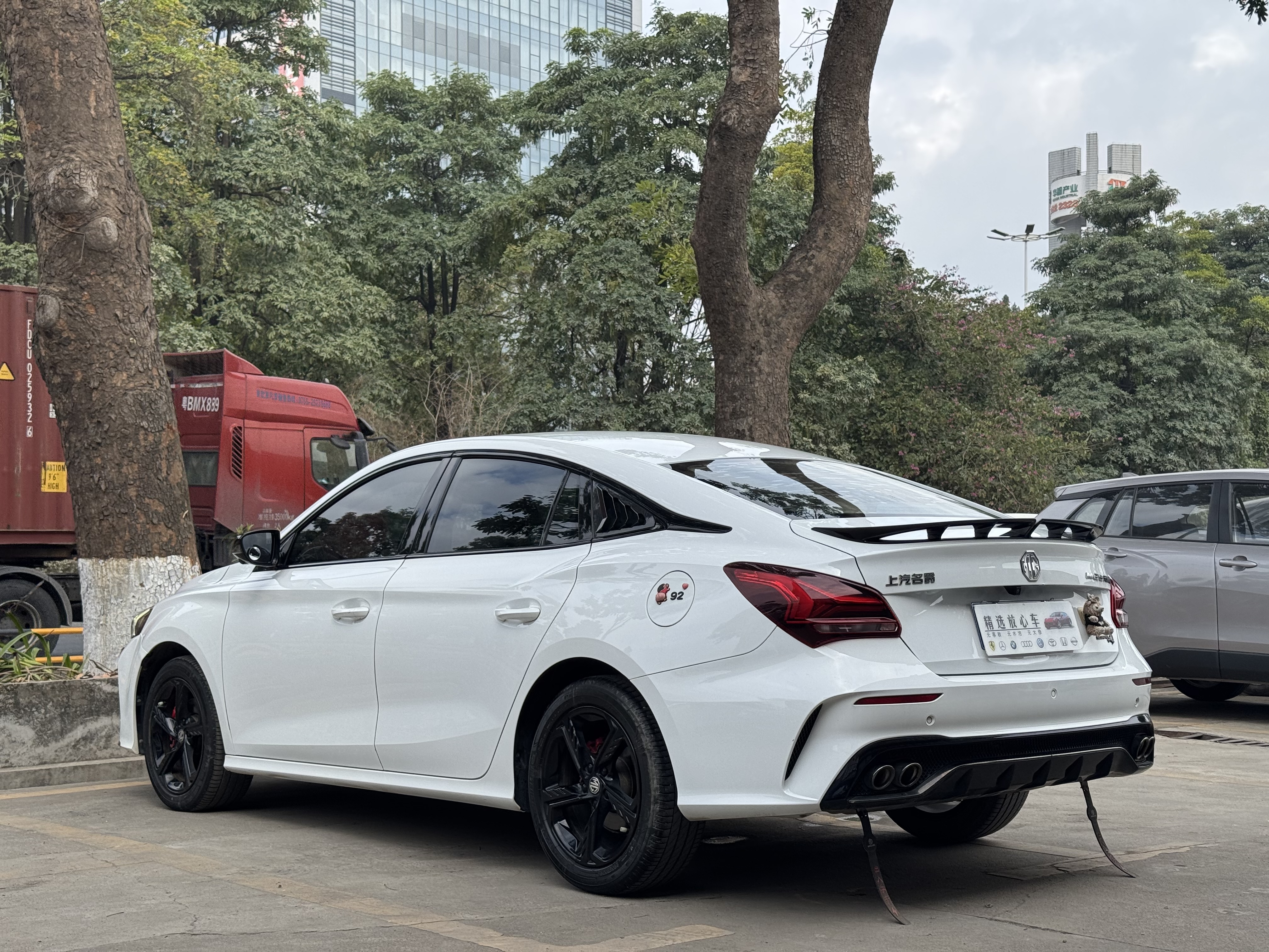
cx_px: 634
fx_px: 1760
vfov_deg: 30.3
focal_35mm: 48
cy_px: 476
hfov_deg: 39.7
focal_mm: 6.76
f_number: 1.78
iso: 64
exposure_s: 1/1984
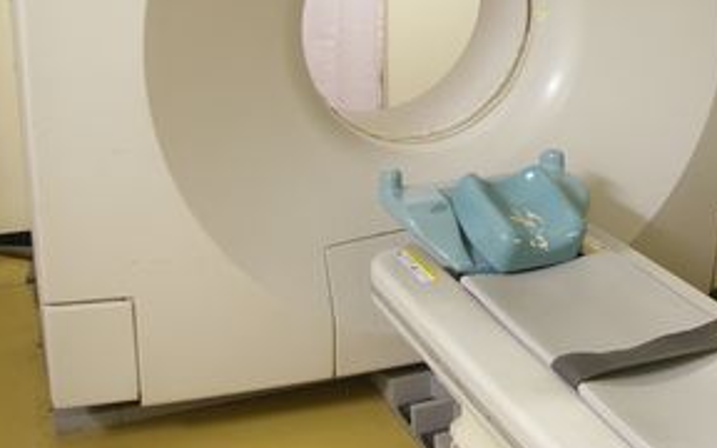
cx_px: 580
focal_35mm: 54
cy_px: 77
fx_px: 1056
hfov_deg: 36.2
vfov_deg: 23.5
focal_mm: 17
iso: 200
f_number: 2.8
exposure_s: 1/13
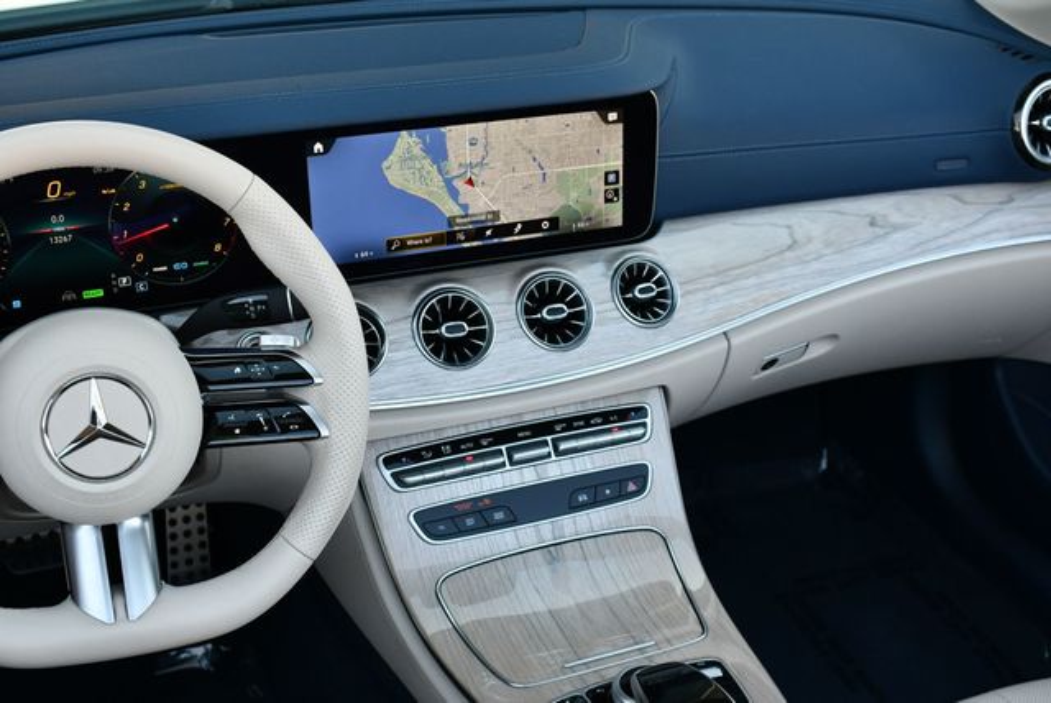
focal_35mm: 48
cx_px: 526
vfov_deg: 28.1
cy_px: 352
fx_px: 1403
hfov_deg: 41.1
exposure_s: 1/250
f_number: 5
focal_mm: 24
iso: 400
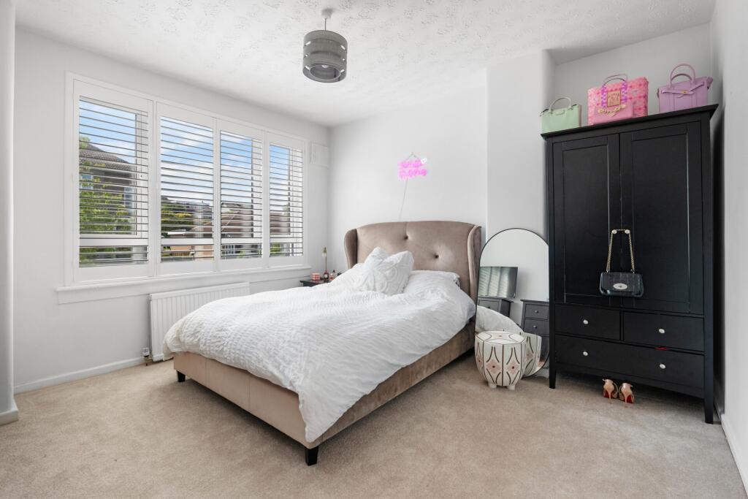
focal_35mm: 16
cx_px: 374
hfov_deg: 96.7
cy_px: 250
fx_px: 332
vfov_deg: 73.8
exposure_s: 1/80
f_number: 7.1
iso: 640
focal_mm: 16
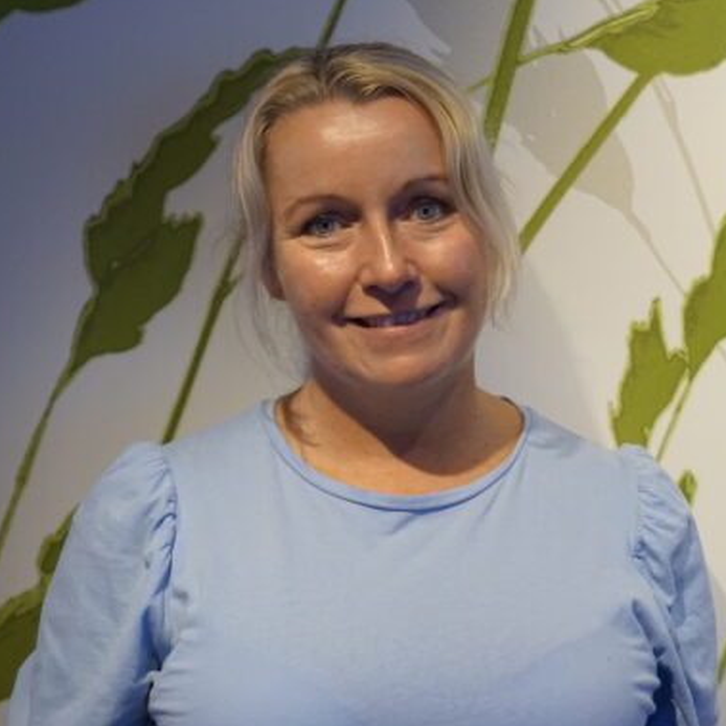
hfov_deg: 23.0
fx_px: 1772
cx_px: 523
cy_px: 347
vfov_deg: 23.2
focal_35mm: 75
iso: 2500
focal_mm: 37
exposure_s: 1/160
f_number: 5.6
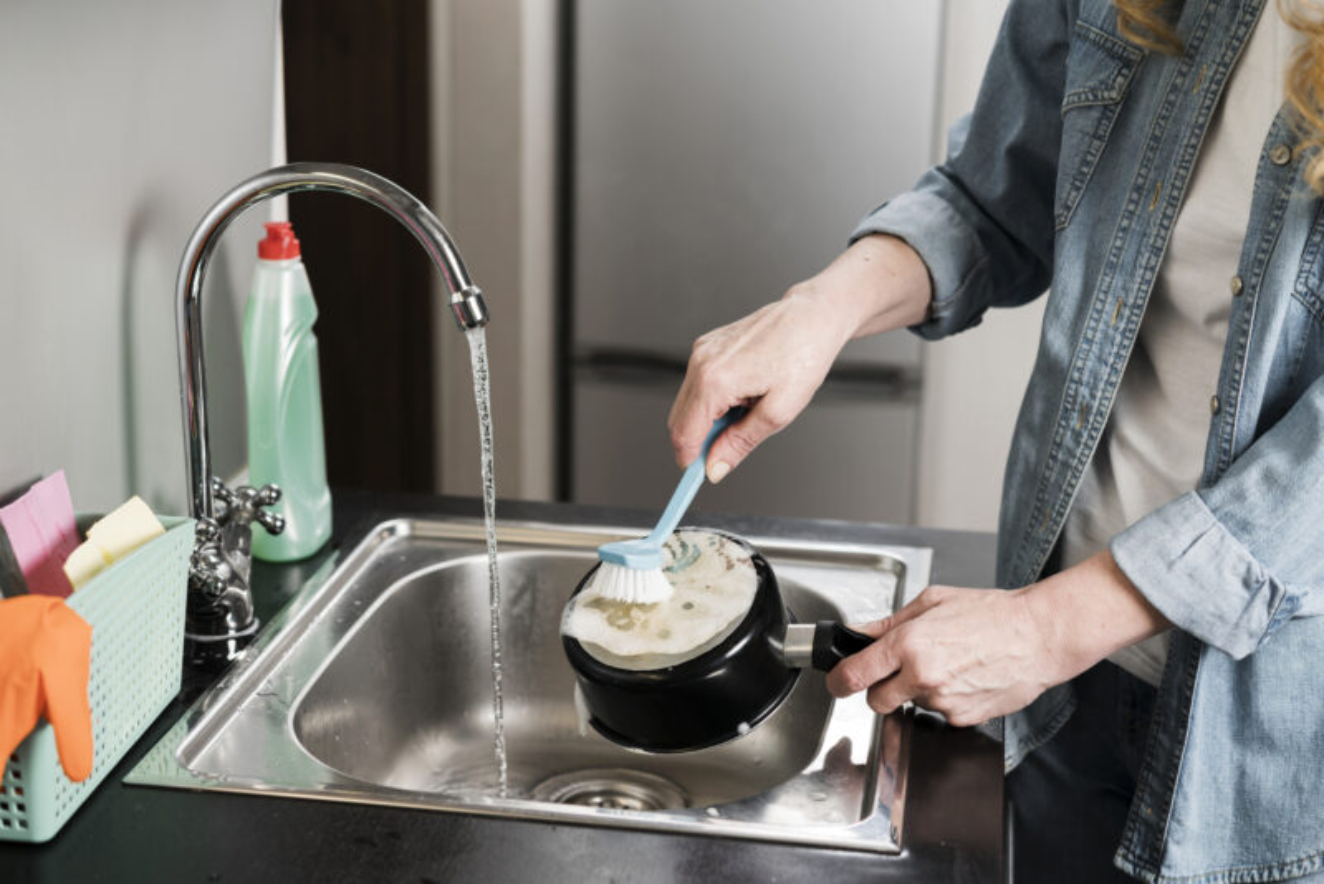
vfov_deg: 24.6
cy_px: 442
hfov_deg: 36.2
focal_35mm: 55
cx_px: 662
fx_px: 2023
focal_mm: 55
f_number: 3.2
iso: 160
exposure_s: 1/160
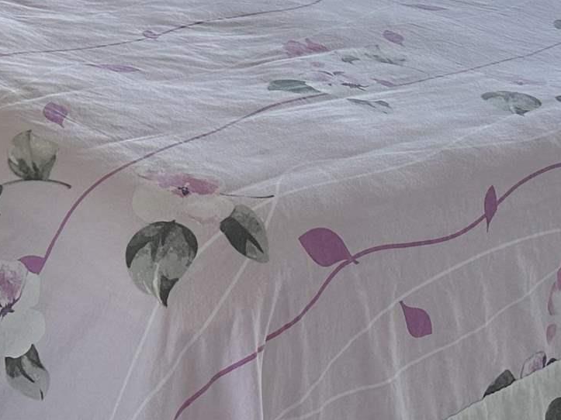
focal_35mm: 102
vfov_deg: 13.8
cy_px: -174
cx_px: 269
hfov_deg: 19.3
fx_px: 1653
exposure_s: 1/121
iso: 64
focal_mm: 6.86
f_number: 1.78
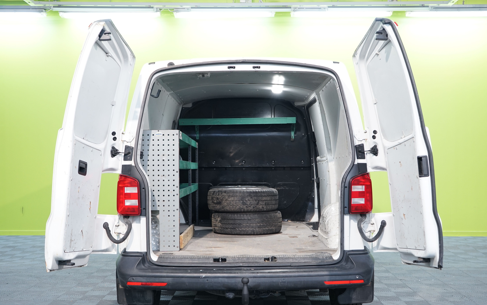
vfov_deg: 28.0
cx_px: 248
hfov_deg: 43.5
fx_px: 611
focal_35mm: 46
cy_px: 174
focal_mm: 42
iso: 640
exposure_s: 1/6
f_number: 6.3
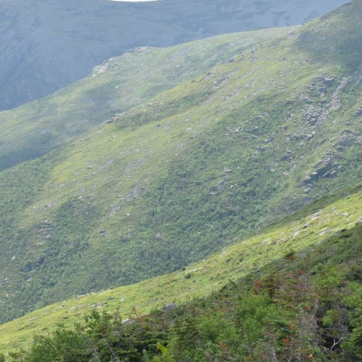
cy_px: 199
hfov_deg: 10.7
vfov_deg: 10.7
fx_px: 1928
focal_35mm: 163
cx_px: 245
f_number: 16
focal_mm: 55
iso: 800
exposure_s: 1/320
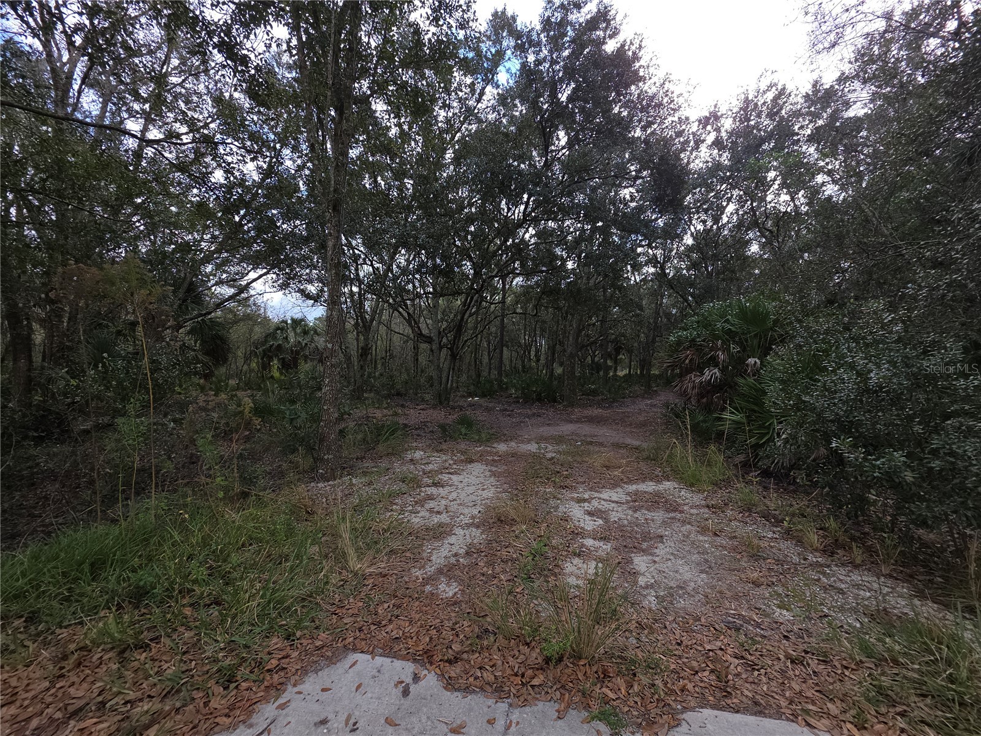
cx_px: 490
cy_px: 368
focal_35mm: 13
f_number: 1.9
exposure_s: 1/229
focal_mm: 2.2
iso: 20
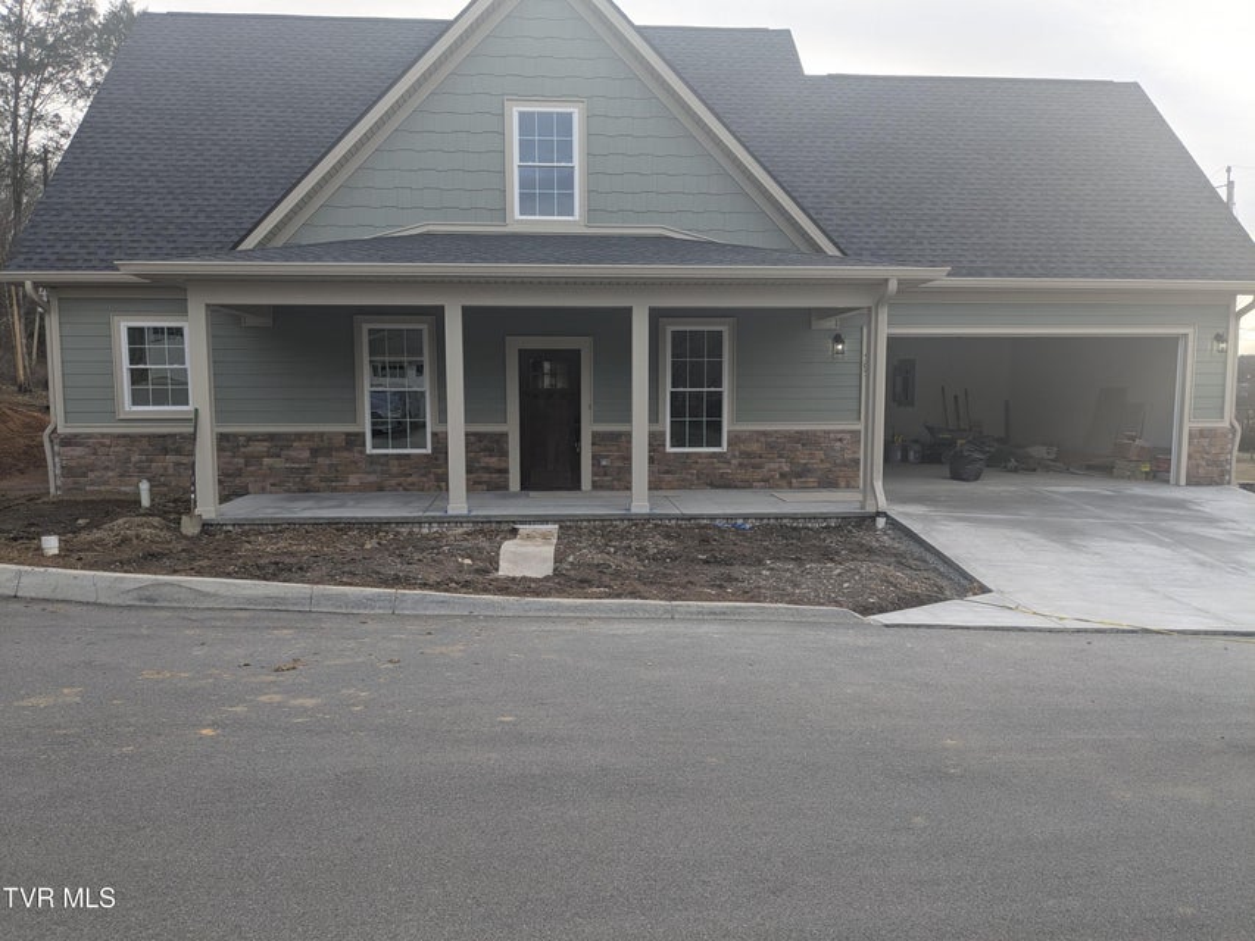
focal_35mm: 27
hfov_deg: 65.3
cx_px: 628
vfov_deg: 51.4
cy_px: 470
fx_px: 979
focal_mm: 4.38
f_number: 1.73
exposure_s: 1/308
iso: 40
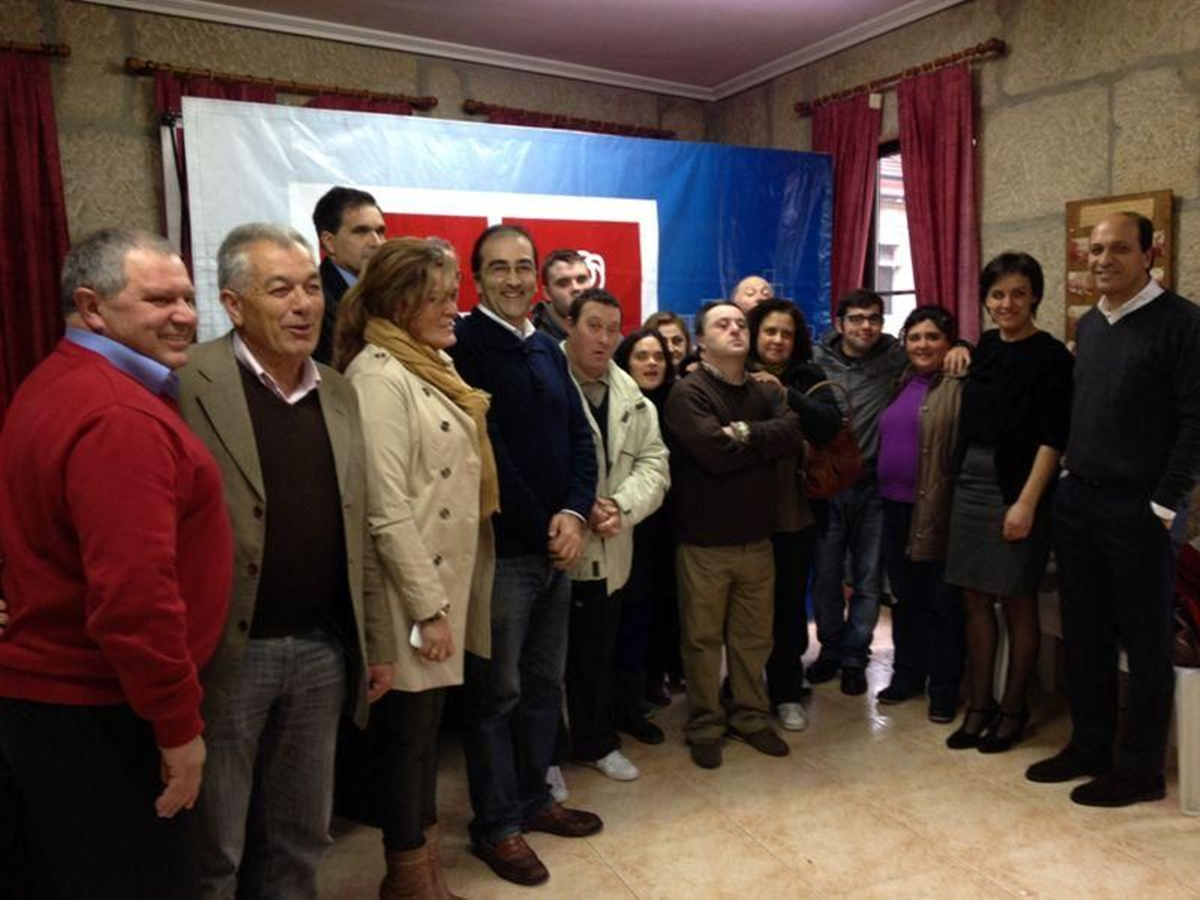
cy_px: 450
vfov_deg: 40.7
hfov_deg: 52.6
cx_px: 600
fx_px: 1213
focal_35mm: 35
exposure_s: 1/20
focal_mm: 4.28
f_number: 2.4
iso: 80
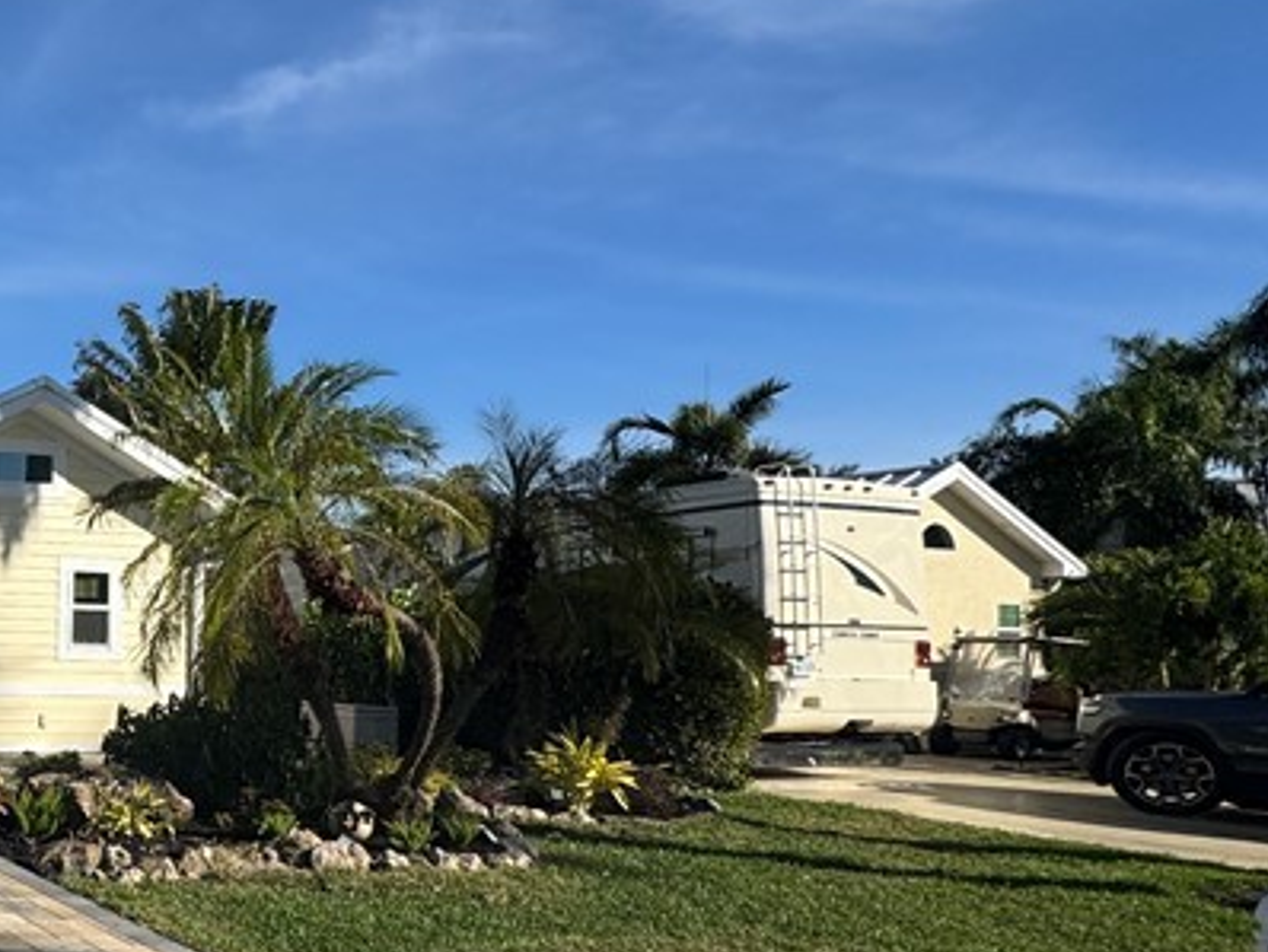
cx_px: -156
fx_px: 1319
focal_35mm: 36
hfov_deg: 40.4
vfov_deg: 39.3
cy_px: 618
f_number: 2.2
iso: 50
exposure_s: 1/2494
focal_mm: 2.22
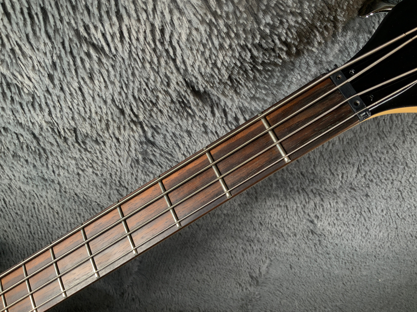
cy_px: 156
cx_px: 208
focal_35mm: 29
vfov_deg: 48.2
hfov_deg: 61.7
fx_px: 349
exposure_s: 1/104
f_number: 1.8
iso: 32
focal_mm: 3
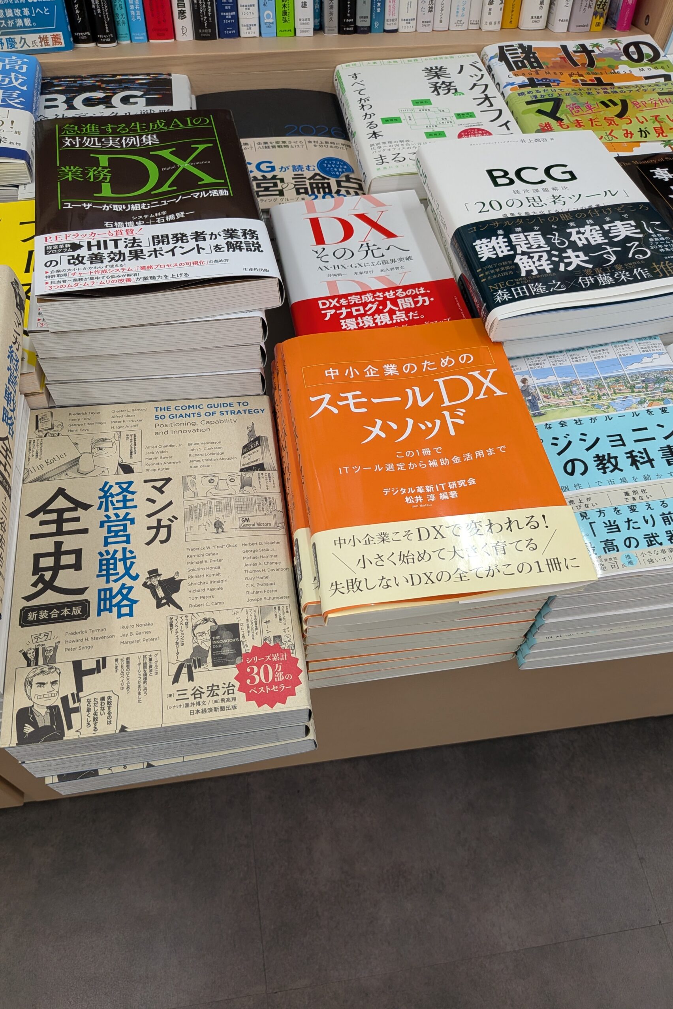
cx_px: 329
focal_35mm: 25
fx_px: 701
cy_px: 505
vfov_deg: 71.5
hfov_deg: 51.3
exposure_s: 1/383
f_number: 1.7
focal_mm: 4.53
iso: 31
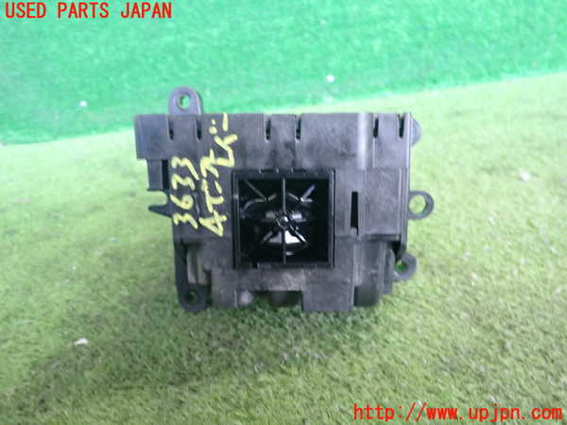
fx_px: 491
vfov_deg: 46.8
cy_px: 212
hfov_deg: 60.0
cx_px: 284
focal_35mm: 30
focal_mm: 5.4
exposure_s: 1/30
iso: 500
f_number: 2.3
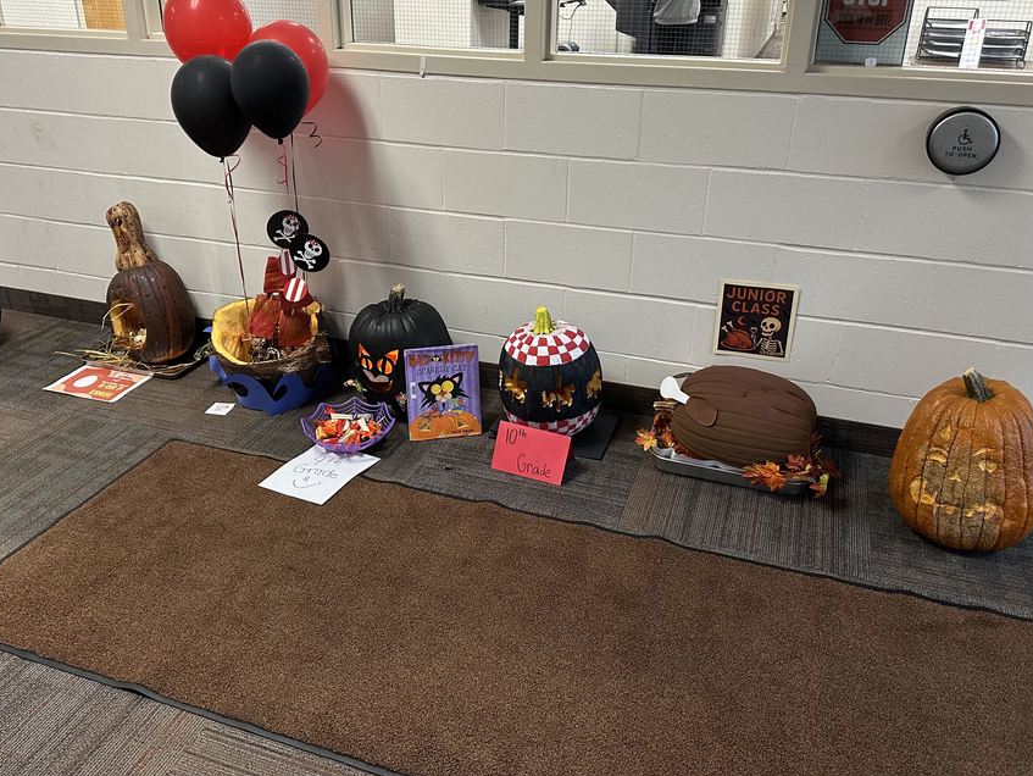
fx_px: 866
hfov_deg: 61.6
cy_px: 332
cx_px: 498
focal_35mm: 29
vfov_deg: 48.1
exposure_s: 1/60
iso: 400
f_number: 1.78
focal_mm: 6.86
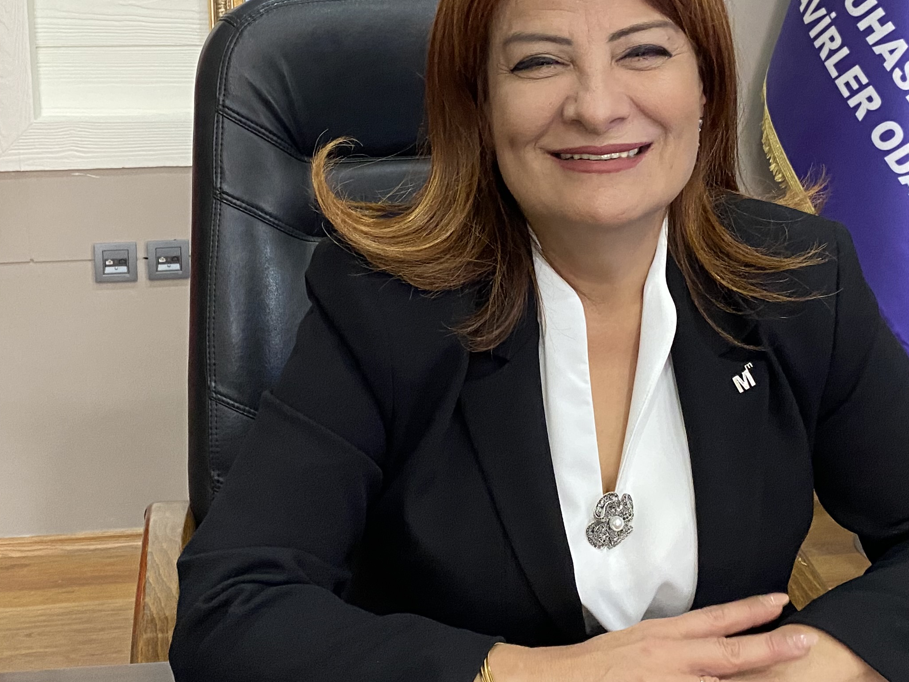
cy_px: 164
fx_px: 1339
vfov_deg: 28.1
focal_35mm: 51
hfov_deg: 37.5
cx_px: 454
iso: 320
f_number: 1.8
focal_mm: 4.25
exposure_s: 1/60
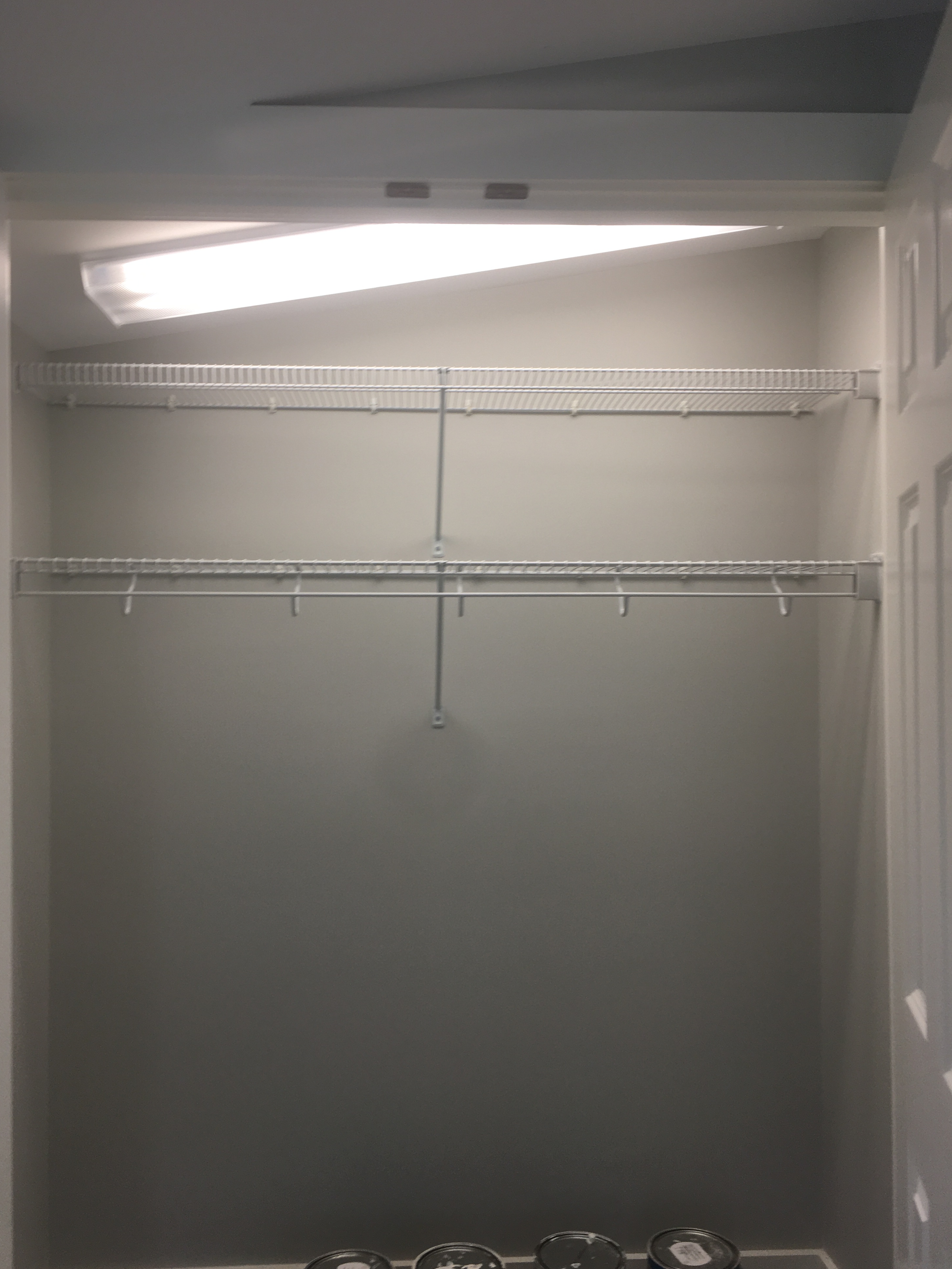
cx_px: 463
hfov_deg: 46.8
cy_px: 640
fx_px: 1100
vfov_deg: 60.0
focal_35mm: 30
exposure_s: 1/60
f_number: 2.2
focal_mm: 4.15
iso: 25
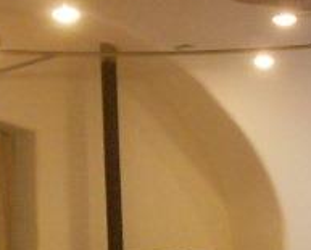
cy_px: 232
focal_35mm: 150
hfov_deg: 12.7
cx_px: 321
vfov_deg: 10.3
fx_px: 1383
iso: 400
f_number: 3.4
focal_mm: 5.3
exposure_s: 1/25
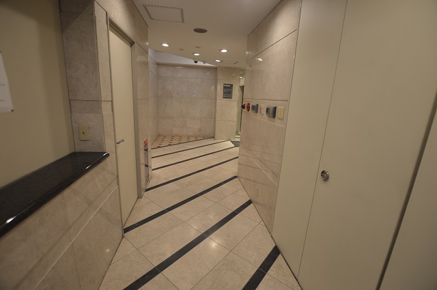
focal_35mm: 15
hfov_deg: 100.5
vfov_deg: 77.2
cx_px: 218
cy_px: 145
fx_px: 182
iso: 400
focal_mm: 10
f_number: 4
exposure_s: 1/60
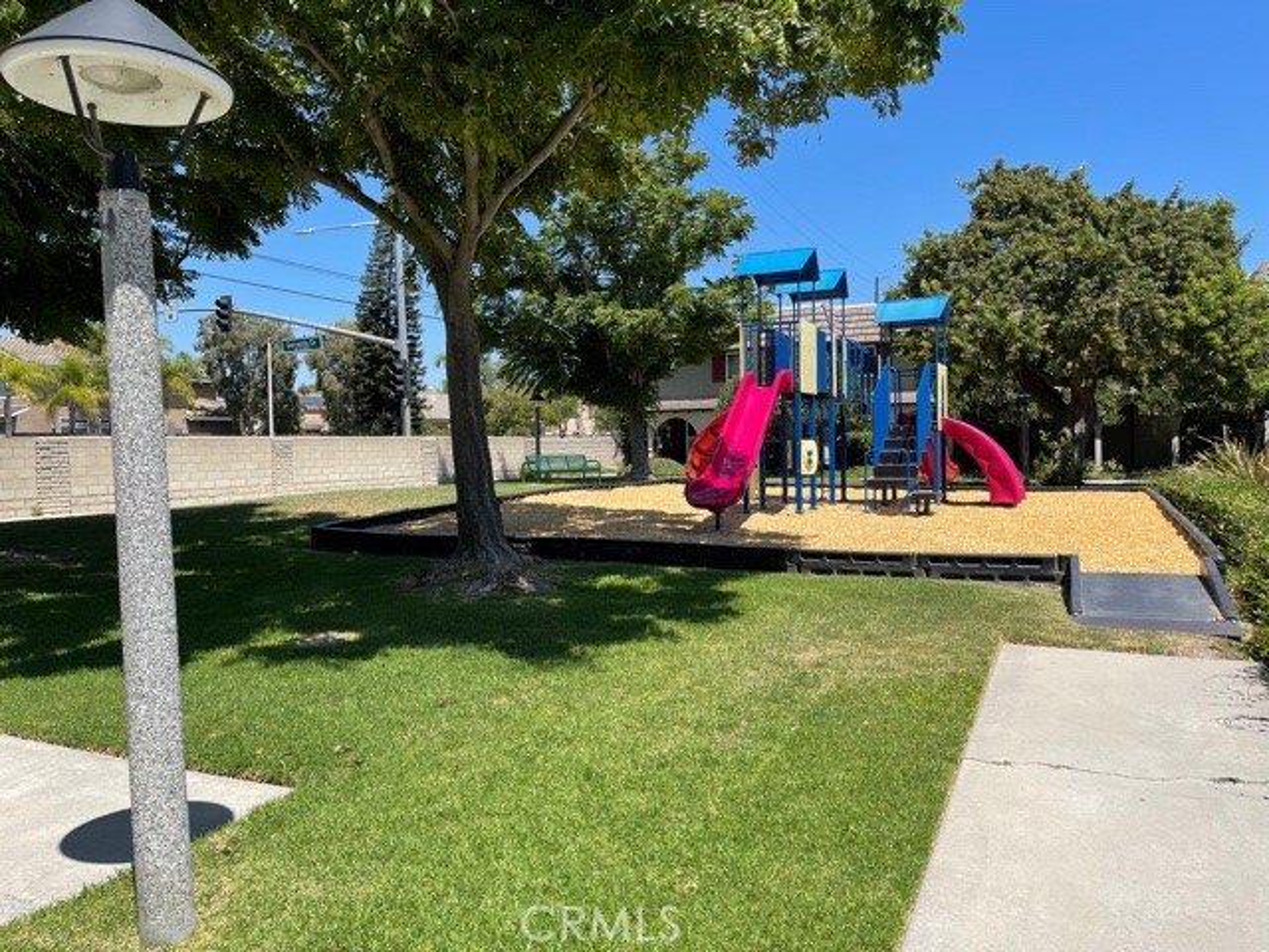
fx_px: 953
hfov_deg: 67.3
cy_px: 476
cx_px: 634
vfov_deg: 53.1
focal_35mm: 26
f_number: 1.6
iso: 32
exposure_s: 1/2597
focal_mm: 5.1
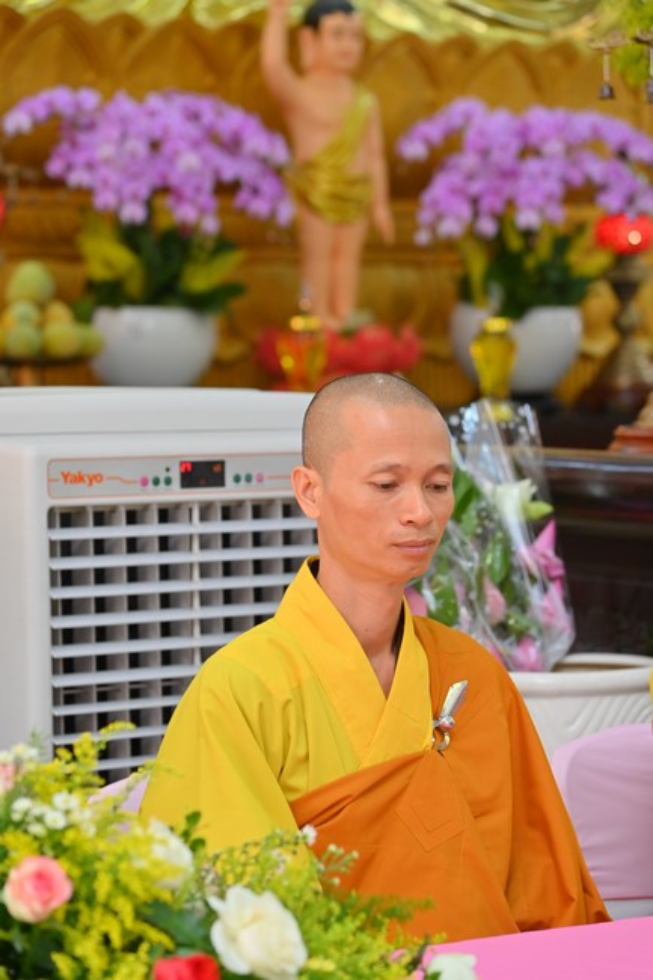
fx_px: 2858
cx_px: 326
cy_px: 490
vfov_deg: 19.5
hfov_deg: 13.0
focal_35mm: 105
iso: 1000
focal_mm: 105
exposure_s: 1/125
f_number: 5
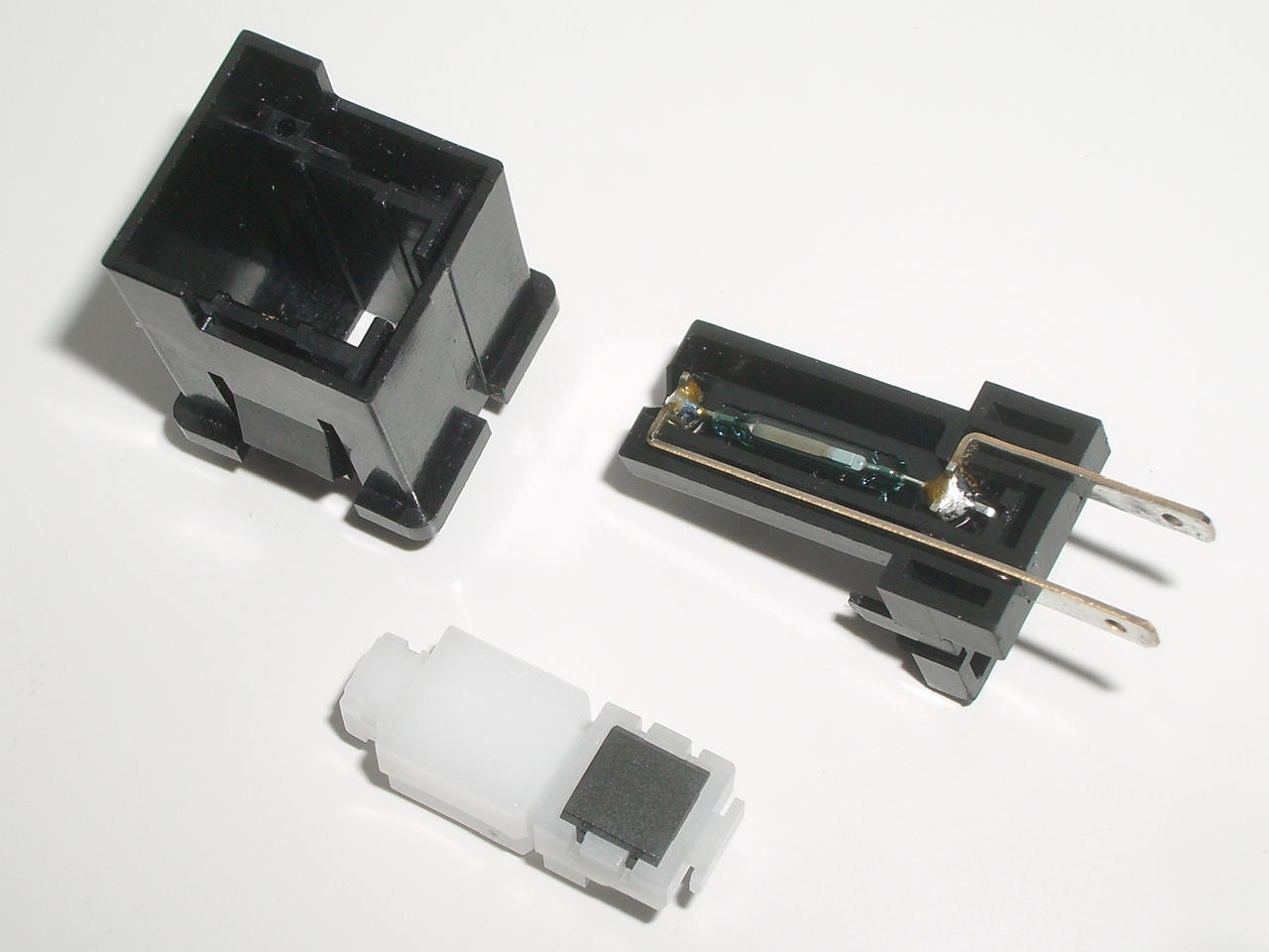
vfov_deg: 23.7
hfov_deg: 31.2
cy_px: 476
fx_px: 2273
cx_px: 634
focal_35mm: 62
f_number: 5.6
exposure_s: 1/60
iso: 80
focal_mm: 10.2
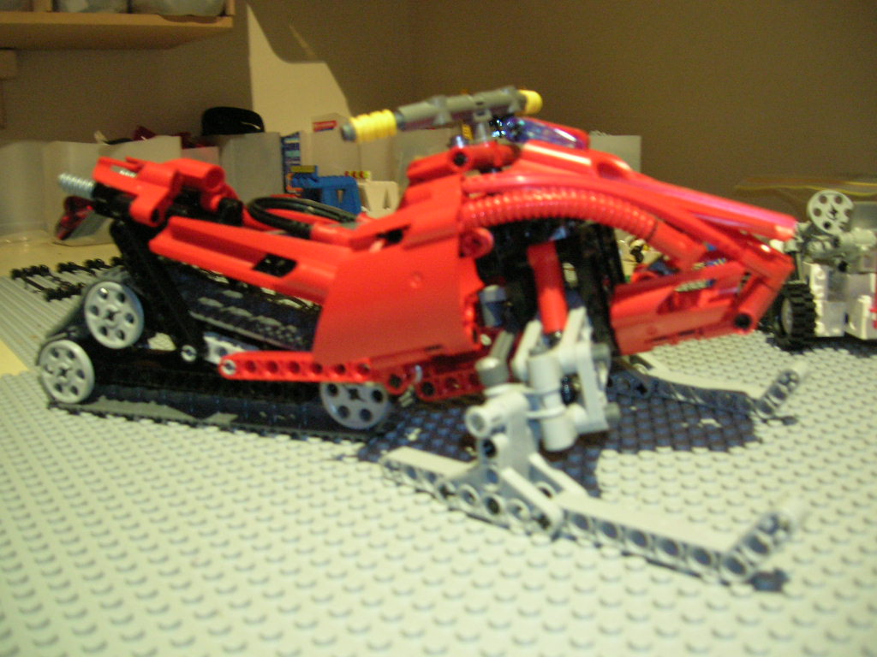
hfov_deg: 54.0
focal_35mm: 34
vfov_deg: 41.8
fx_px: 861
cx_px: 438
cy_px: 328
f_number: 2.9
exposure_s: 1/2.7
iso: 200
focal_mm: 5.7
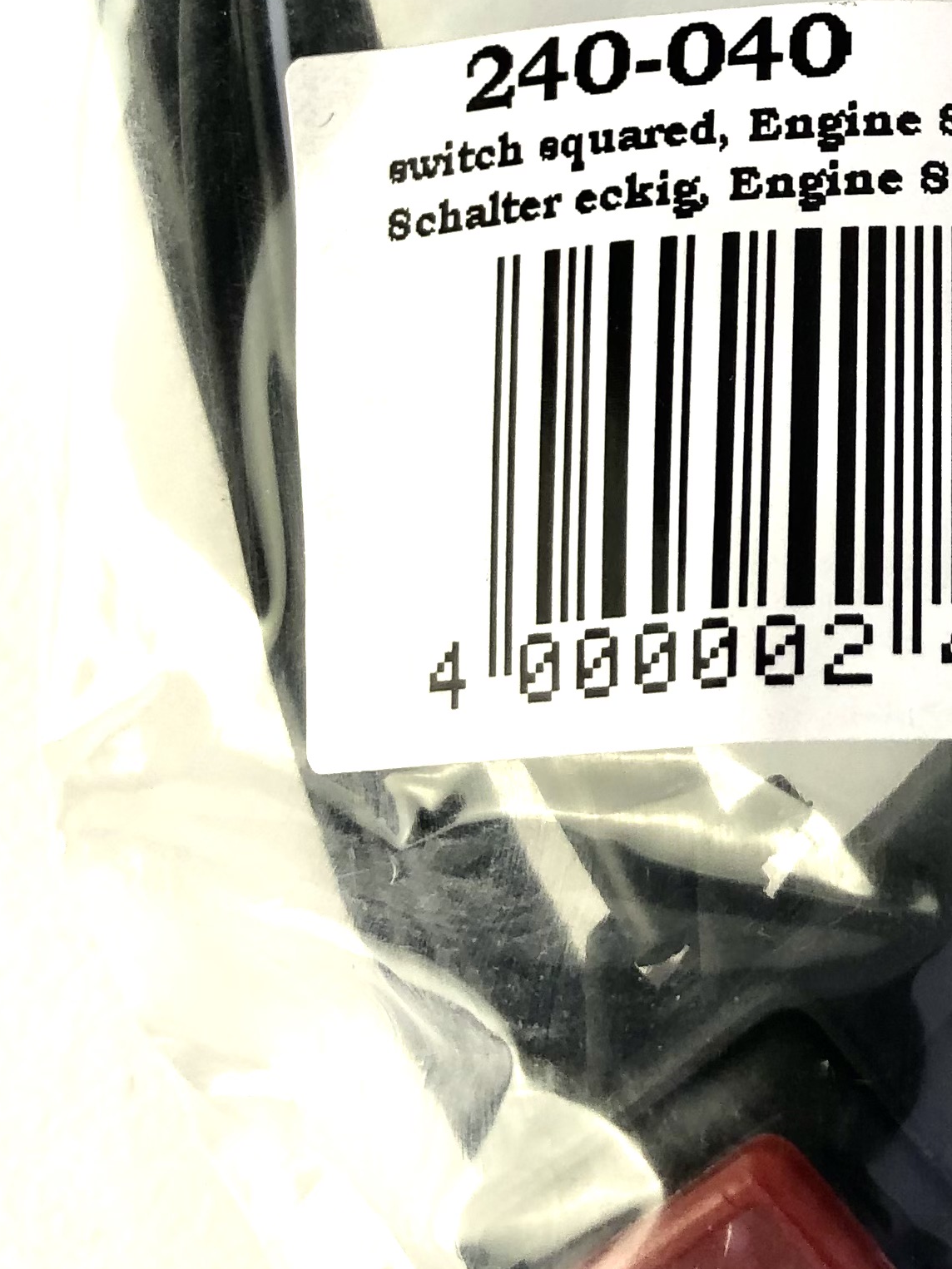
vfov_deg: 25.6
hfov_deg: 19.2
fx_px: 2713
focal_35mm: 74
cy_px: 174
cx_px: 1006
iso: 32
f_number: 1.8
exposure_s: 1/100
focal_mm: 3.99
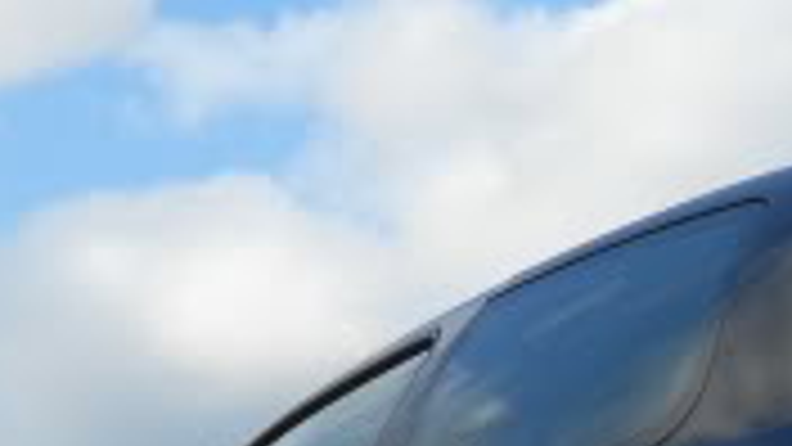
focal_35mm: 135
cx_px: 522
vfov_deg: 9.0
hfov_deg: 15.9
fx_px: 2835
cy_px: 356
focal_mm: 6.3
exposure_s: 1/180
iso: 80
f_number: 7
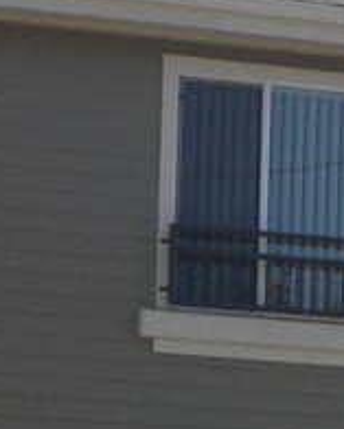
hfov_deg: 6.7
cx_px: 290
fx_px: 2950
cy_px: 433
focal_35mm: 232
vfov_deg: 8.3
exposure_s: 1/487
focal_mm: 6.3
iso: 80
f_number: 4.6
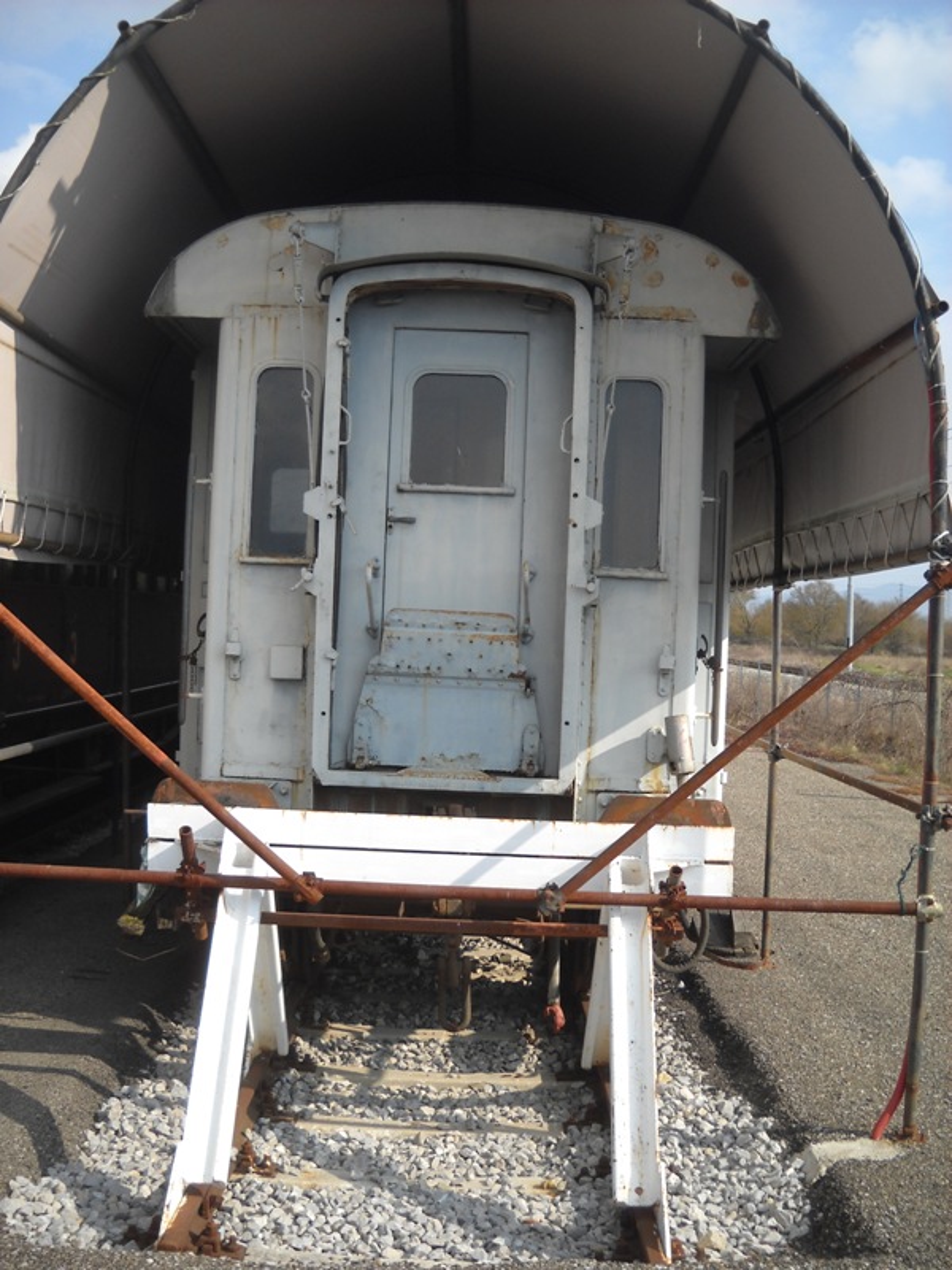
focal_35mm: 41
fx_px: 1503
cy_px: 635
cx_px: 476
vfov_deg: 45.8
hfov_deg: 35.1
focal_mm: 6.72
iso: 64
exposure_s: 1/192
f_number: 5.5
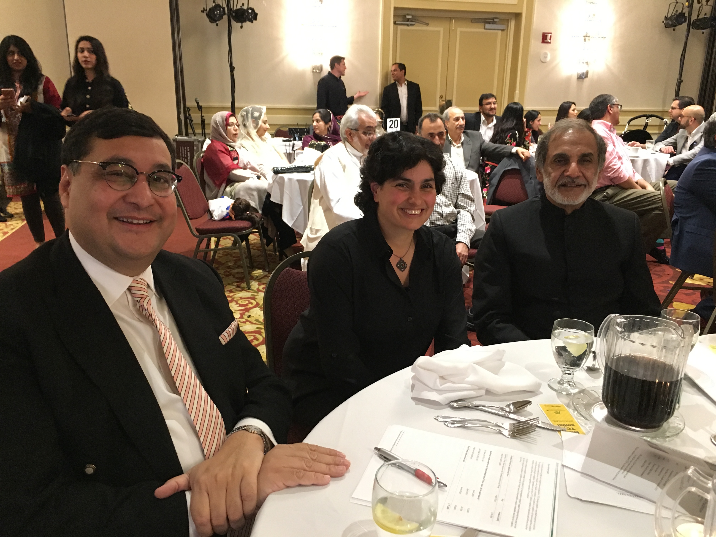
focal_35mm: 29
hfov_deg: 61.7
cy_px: 268
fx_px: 600
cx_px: 358
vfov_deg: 48.2
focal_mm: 4.15
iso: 200
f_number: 2.2
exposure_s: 1/15
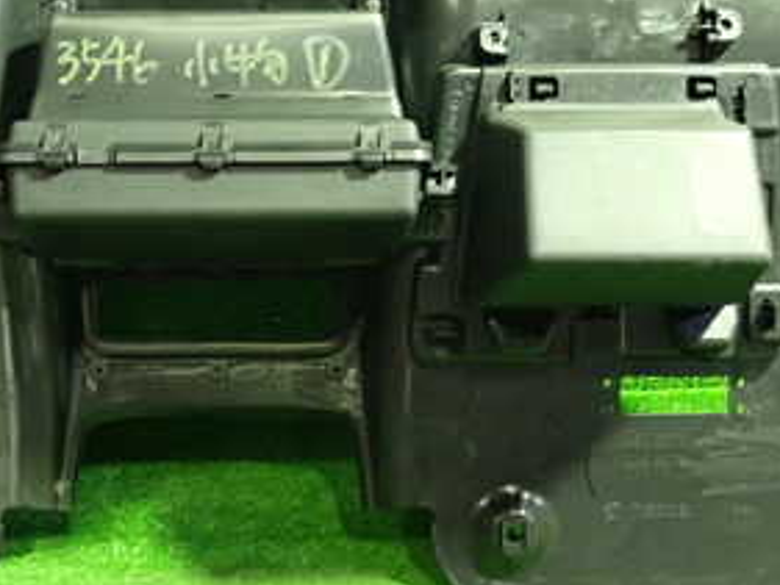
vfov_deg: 22.8
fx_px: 1443
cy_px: 172
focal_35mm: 64
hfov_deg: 30.0
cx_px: 247
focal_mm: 5.4
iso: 800
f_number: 2.3
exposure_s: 1/25
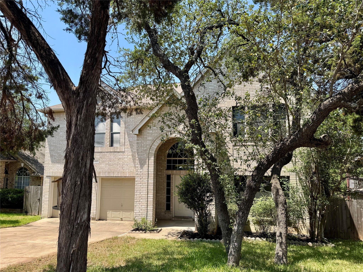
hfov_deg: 71.6
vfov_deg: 56.8
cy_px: 136
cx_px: 182
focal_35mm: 24
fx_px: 252
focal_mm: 6.76
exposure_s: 1/2105
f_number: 1.78
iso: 80
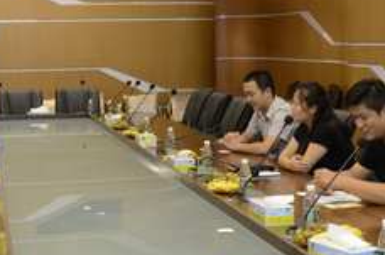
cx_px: 165
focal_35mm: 87
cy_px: 119
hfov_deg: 23.4
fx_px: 928
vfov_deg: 15.6
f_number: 5.6
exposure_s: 1/50
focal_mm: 22
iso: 3200
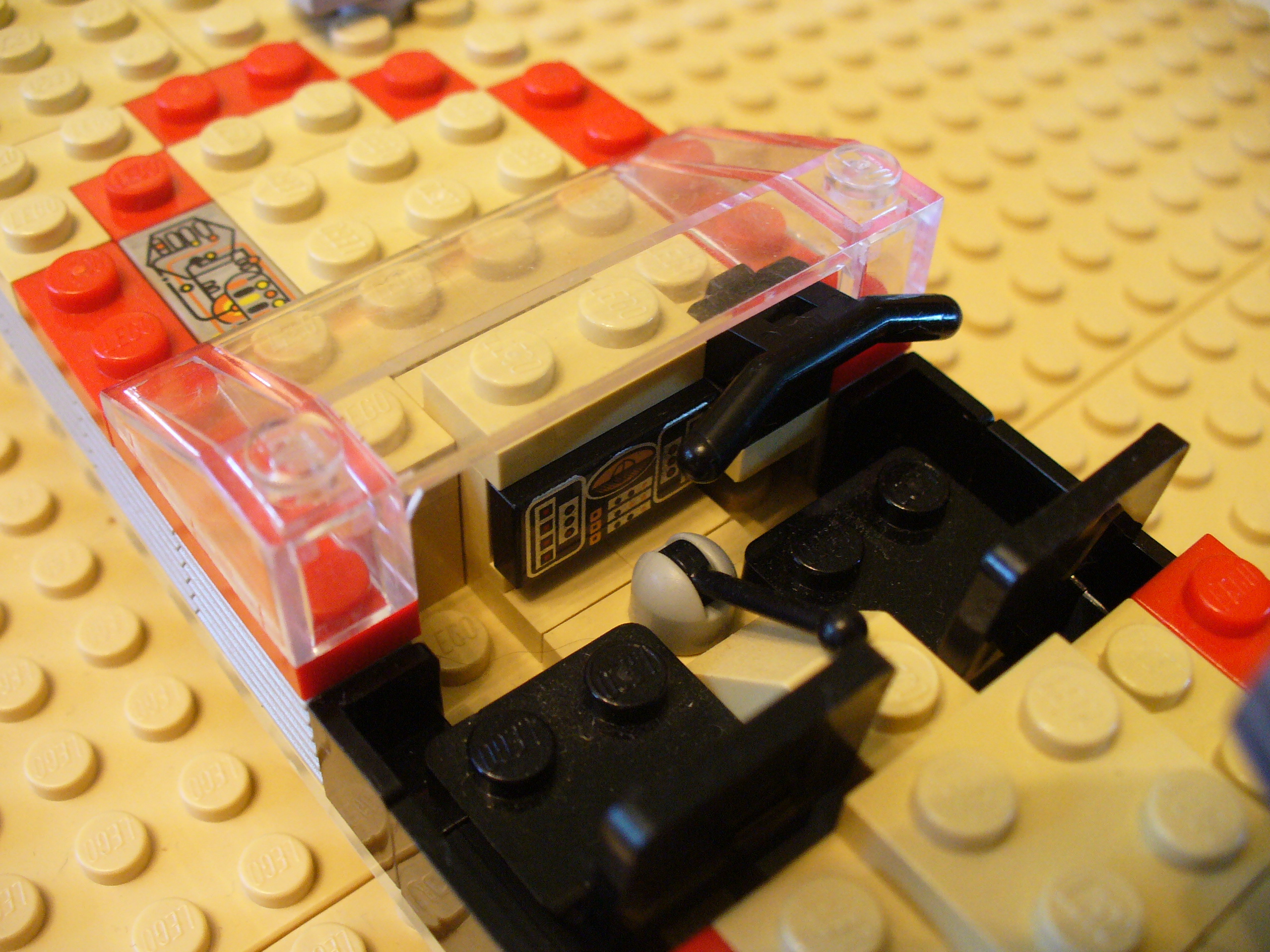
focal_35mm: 37
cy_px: 476
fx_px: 1357
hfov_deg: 50.1
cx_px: 635
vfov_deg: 38.7
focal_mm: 6.1
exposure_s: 1/13
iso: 200
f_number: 2.8
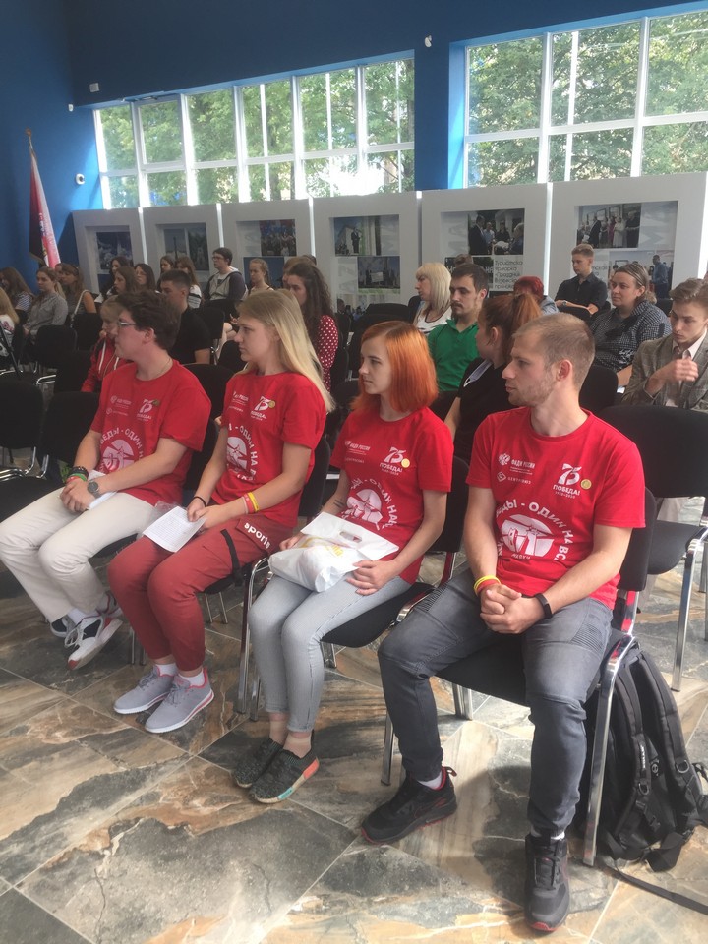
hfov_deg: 48.2
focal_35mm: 29
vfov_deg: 61.7
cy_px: 472
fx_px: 791
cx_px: 354
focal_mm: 4.15
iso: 40
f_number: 2.2
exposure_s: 1/100
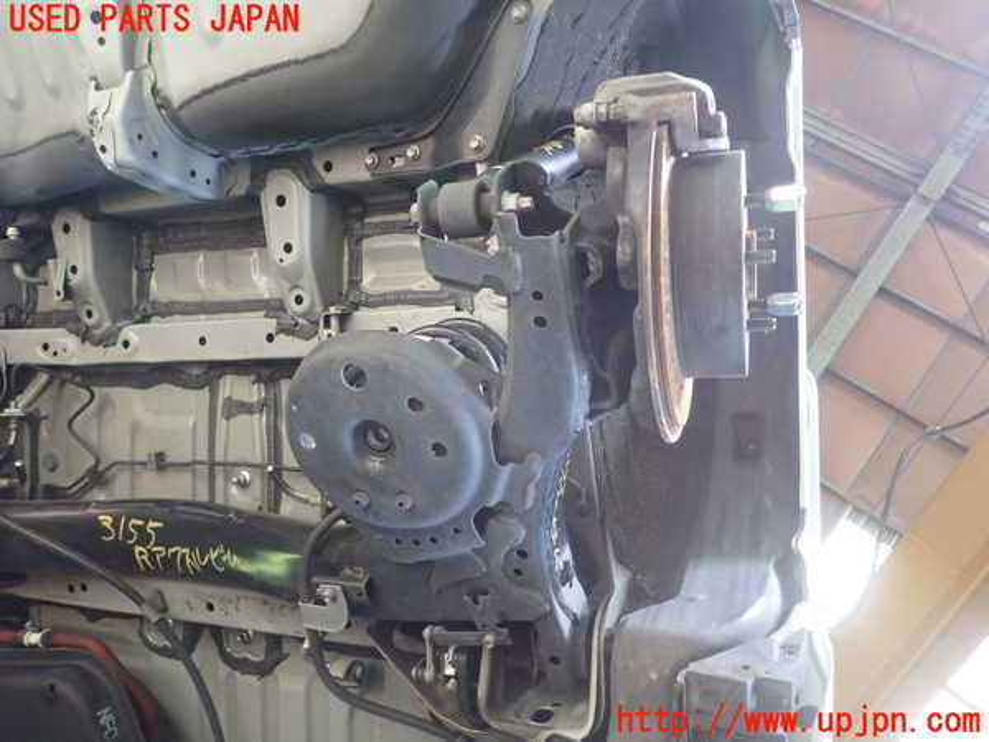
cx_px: 494
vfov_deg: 54.9
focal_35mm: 25
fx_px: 714
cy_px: 371
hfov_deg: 69.4
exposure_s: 1/30
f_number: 2
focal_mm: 4.5
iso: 400
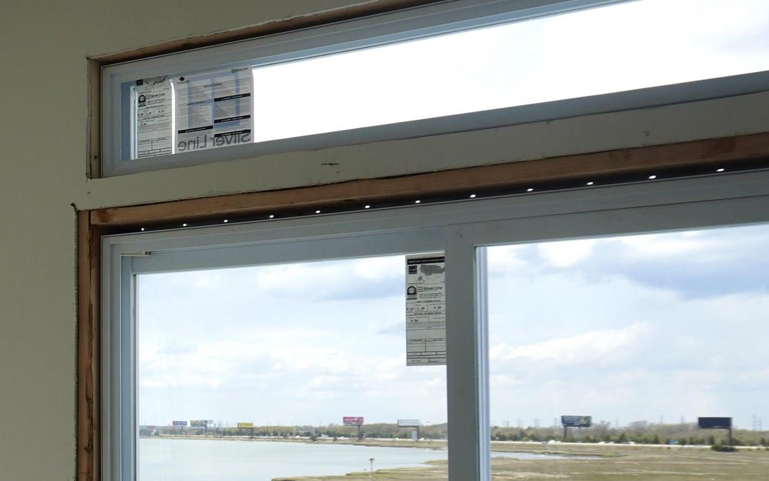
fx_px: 1341
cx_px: -197
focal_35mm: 64
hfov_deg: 27.4
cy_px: 356
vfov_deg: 20.2
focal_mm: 16
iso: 100
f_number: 9
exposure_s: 1/125
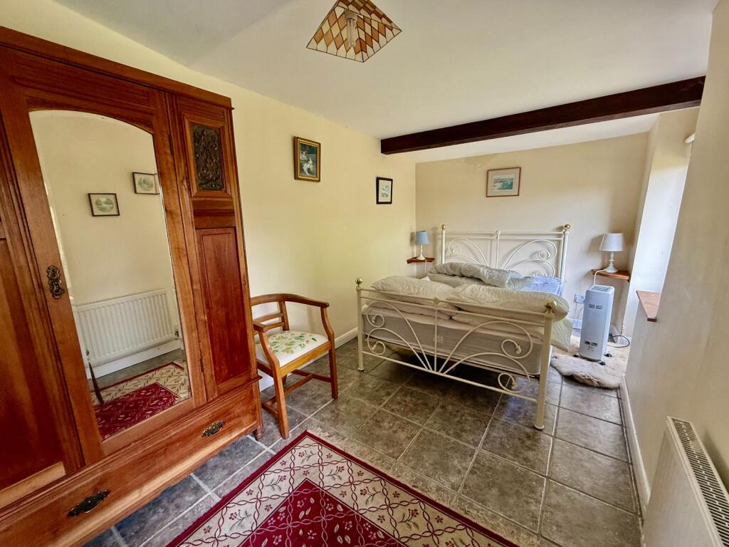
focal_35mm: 14
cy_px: 274
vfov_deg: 85.7
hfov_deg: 102.1
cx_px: 364
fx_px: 295
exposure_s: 1/99
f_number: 2.2
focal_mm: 2.22
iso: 200
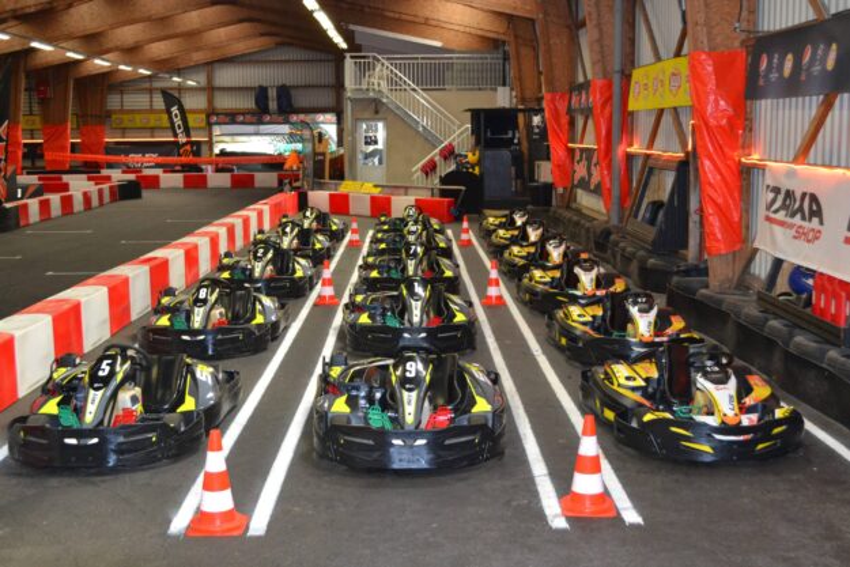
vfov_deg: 28.1
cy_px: 284
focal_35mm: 48
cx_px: 425
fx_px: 1134
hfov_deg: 41.1
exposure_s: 1/60
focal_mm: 32
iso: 1100
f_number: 4.8
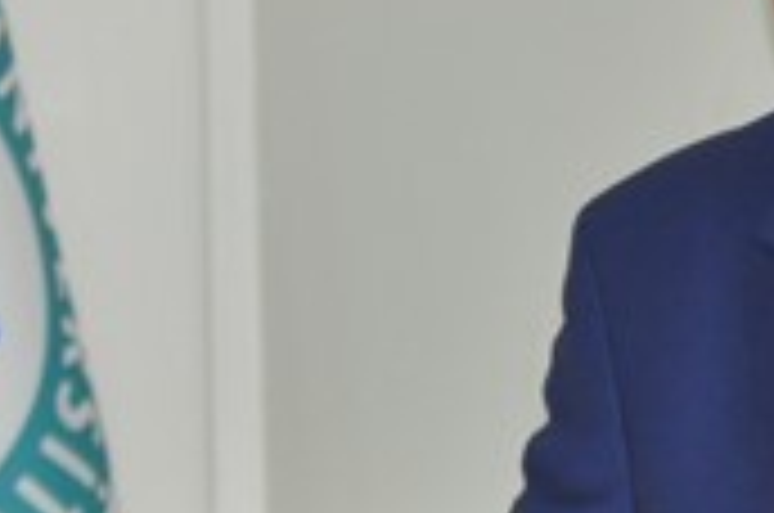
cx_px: 585
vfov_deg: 2.8
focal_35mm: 482
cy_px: 198
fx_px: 10341
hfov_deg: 4.3
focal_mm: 85
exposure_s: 1/60
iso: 1250
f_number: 5.6
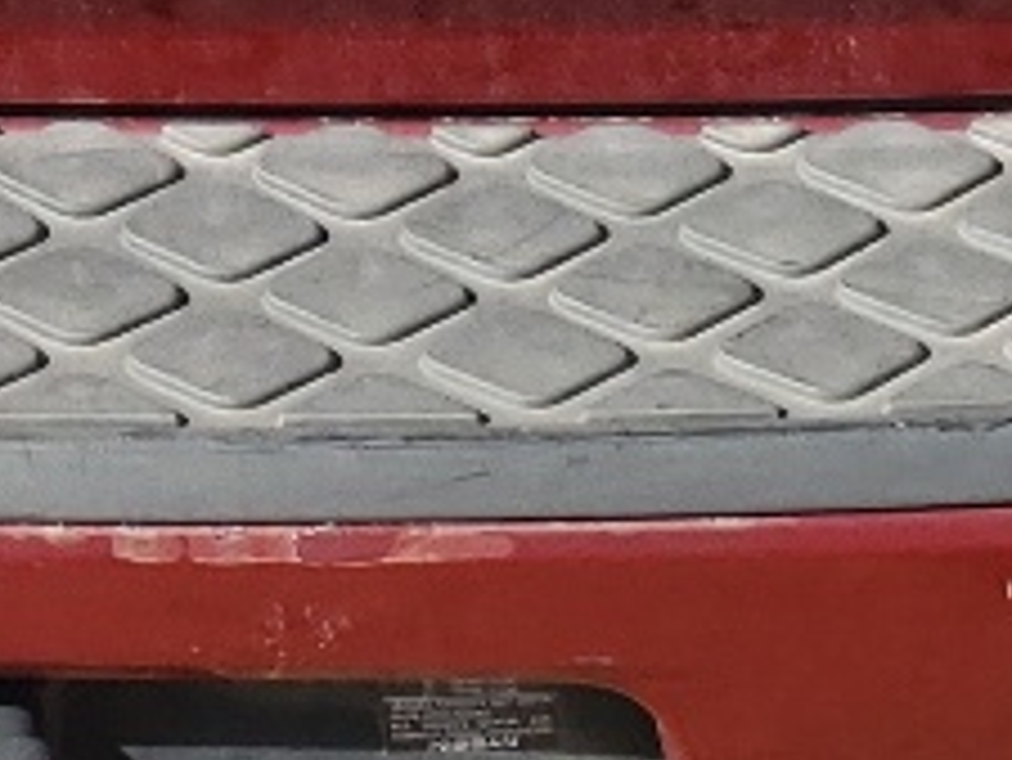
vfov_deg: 7.2
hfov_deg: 10.6
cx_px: -94
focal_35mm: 185
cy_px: -1529
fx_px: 5411
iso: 50
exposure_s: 1/2500
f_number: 1.5
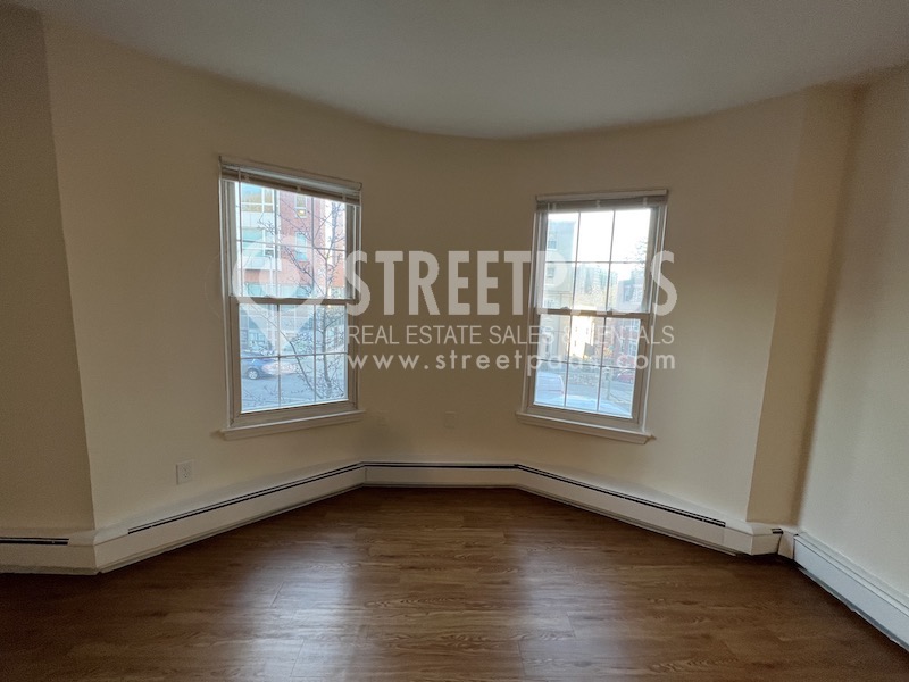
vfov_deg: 89.9
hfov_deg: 106.2
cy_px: 341
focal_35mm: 13
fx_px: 341
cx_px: 454
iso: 160
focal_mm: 1.57
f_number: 1.8
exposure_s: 1/120
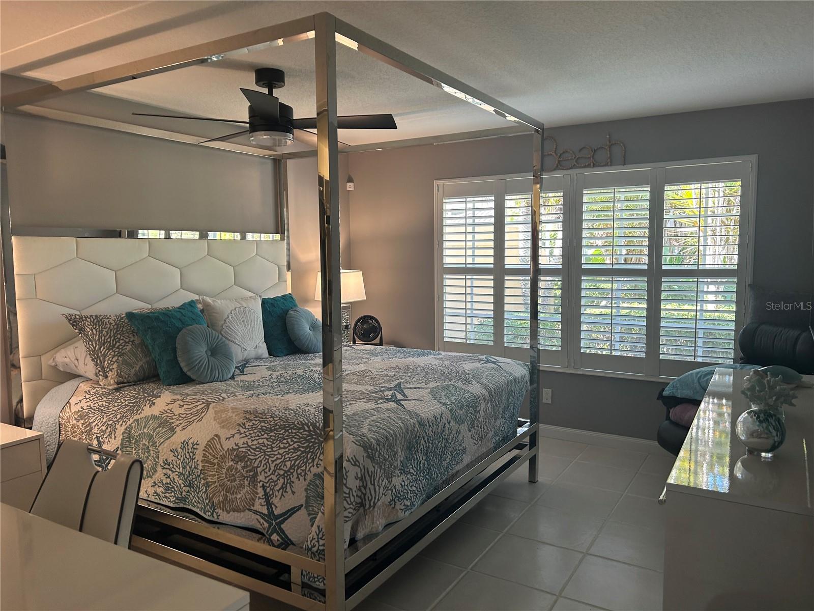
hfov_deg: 67.3
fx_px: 611
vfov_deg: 53.1
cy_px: 306
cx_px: 407
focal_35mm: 26
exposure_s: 1/60
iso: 64
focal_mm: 5.7
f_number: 1.5
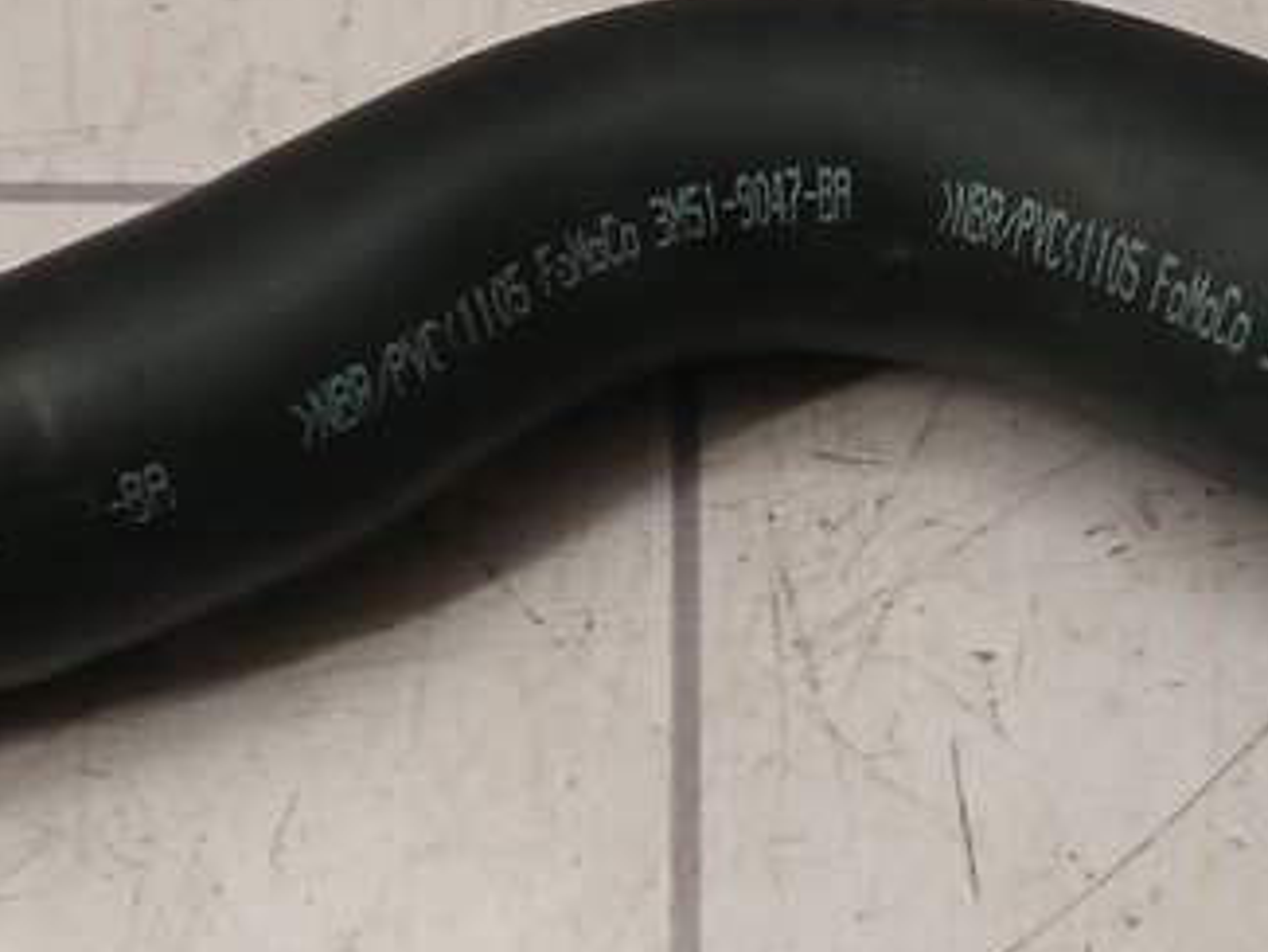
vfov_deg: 17.3
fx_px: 3115
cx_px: 925
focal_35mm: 85
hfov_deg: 22.8
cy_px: 281
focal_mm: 4
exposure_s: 1/50
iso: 125
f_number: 1.8
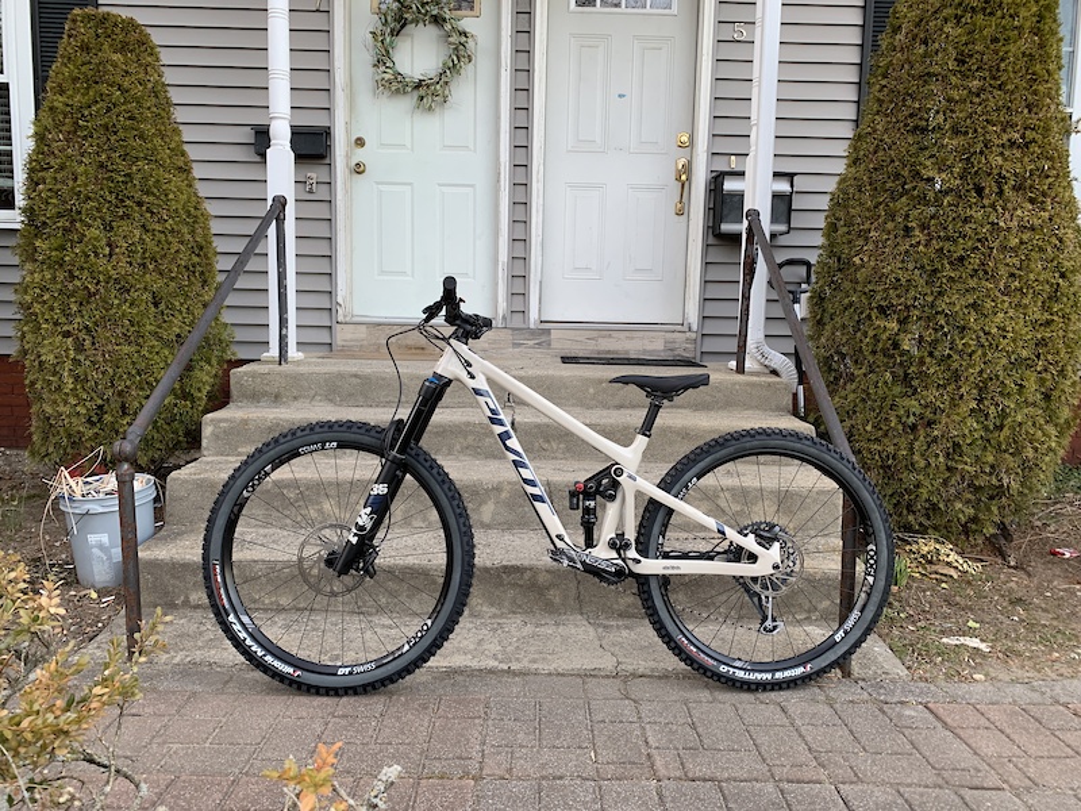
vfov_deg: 53.1
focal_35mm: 26
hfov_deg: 67.3
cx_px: 540
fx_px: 812
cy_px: 406
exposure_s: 1/121
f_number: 1.8
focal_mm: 4.25
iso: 80
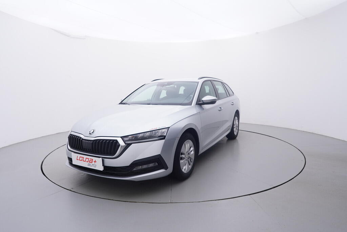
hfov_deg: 77.3
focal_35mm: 22
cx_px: 174
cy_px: 116
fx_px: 217
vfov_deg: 56.2
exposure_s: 1/80
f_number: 5
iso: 200
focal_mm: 15
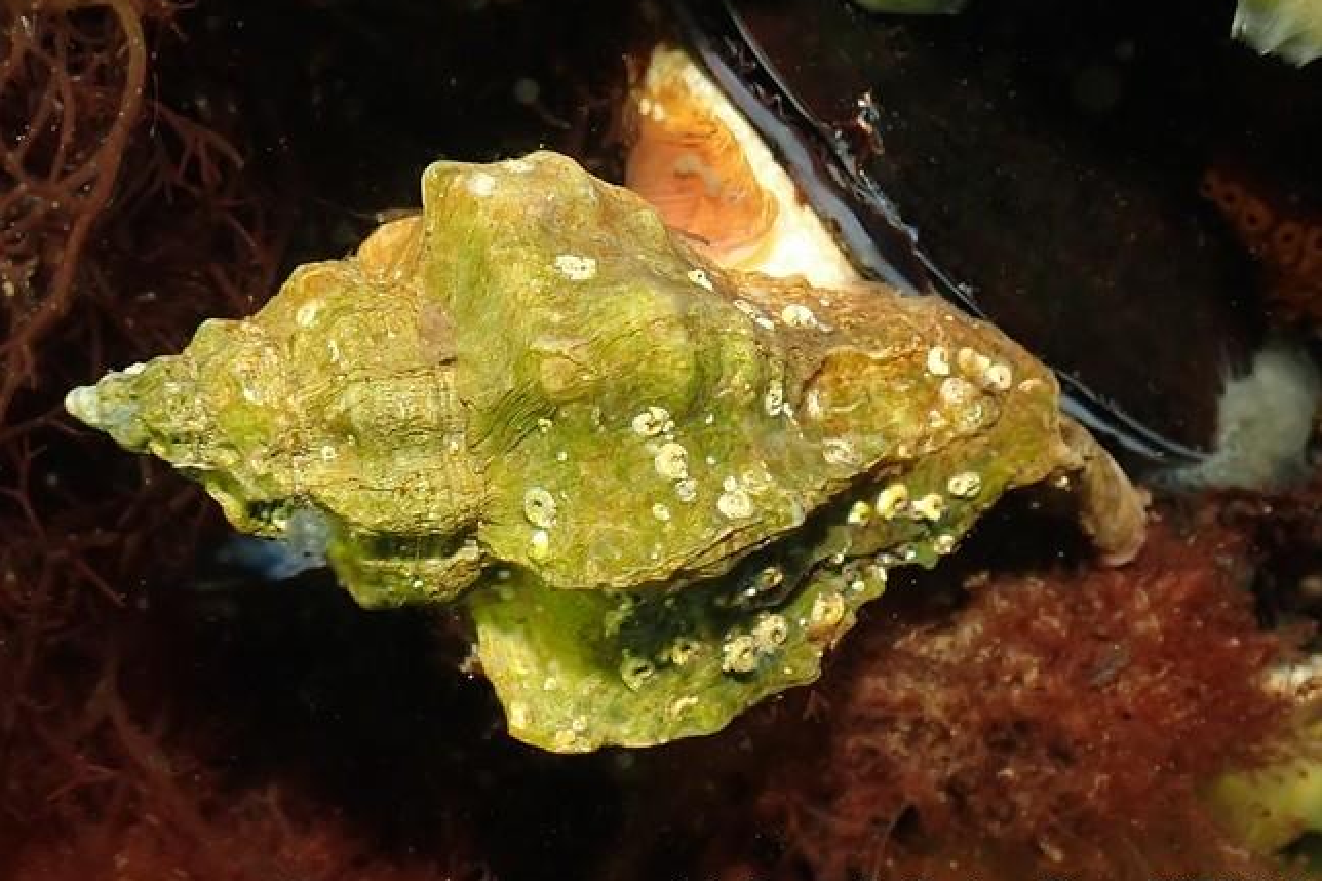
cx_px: 665
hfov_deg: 19.5
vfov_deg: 13.0
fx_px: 3855
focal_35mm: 105
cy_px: 435
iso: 400
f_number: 18
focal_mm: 18
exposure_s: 1/100
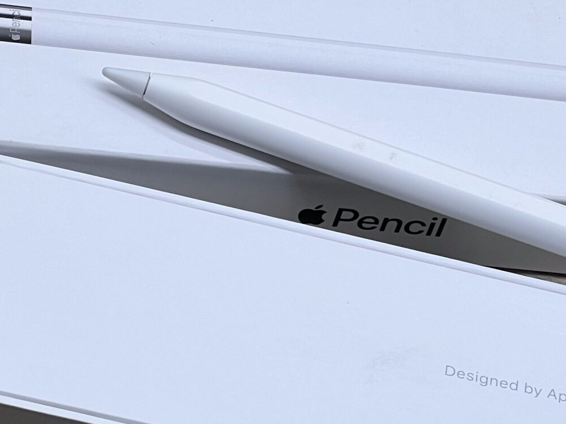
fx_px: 3237
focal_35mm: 198
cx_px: 481
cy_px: 194
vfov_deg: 7.5
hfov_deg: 10.0
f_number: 2.8
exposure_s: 1/106
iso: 32
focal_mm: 9
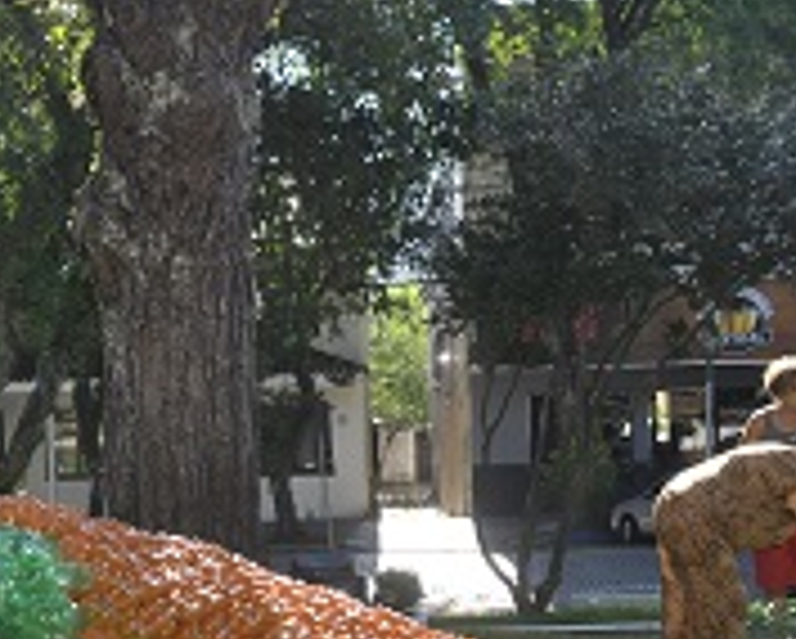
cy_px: 580
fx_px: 1910
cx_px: 160
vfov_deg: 18.6
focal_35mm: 81
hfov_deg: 23.2
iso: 200
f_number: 5.6
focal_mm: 24
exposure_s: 1/200
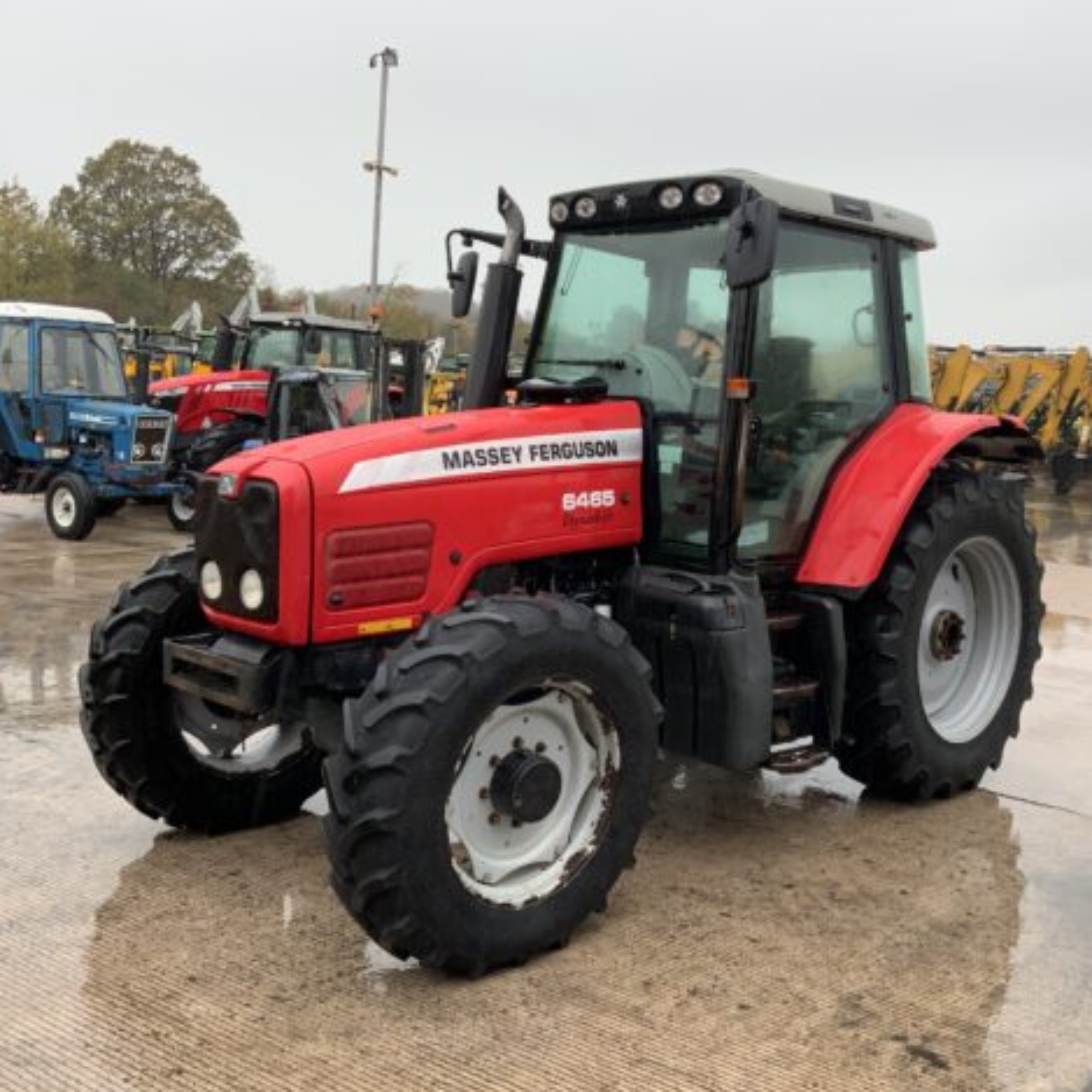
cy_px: 538
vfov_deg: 47.2
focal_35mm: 35
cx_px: 652
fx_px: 1249
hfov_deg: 47.0
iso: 16
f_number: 1.8
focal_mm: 3
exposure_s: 1/125
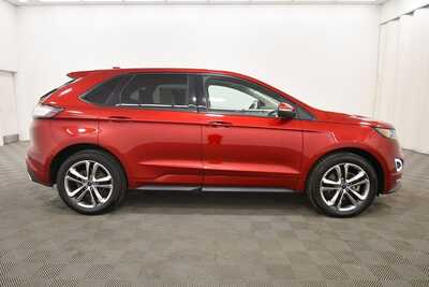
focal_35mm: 22
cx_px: 214
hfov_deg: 78.6
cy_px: 144
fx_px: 262
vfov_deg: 57.3
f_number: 5.3
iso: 1000
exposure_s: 1/125
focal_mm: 15
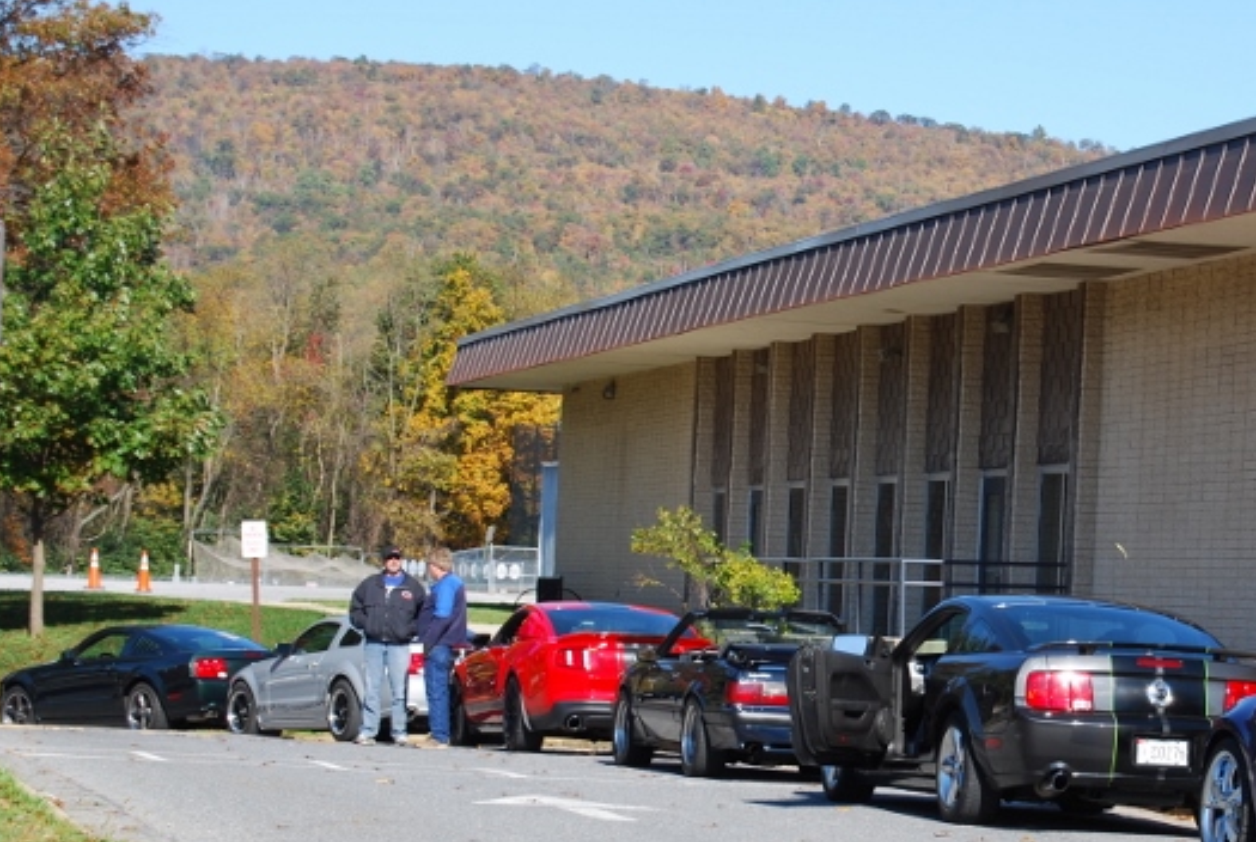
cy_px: 514
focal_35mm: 126
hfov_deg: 16.2
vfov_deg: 10.9
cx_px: 935
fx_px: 4395
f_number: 7.1
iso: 100
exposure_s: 1/200
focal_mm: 55
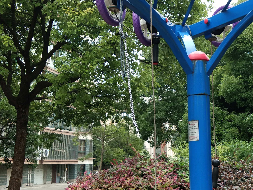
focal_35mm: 65
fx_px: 475
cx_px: 185
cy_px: 104
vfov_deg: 22.6
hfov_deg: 29.4
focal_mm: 3.69
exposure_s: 1/100
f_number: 2.2
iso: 100
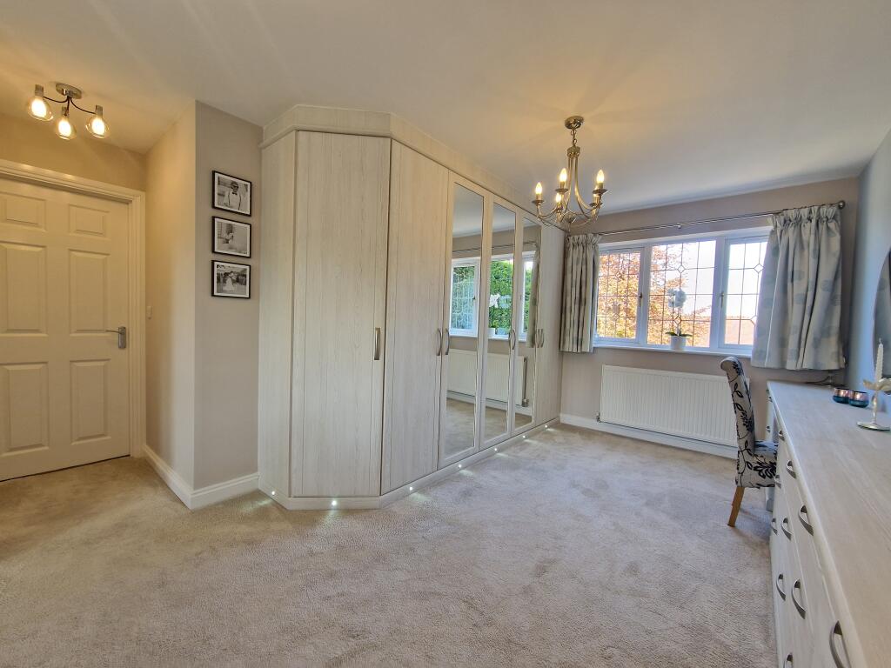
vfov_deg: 89.9
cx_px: 446
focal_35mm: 13
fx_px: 335
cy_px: 334
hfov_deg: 106.2
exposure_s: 1/50
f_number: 2.2
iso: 100
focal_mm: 2.2
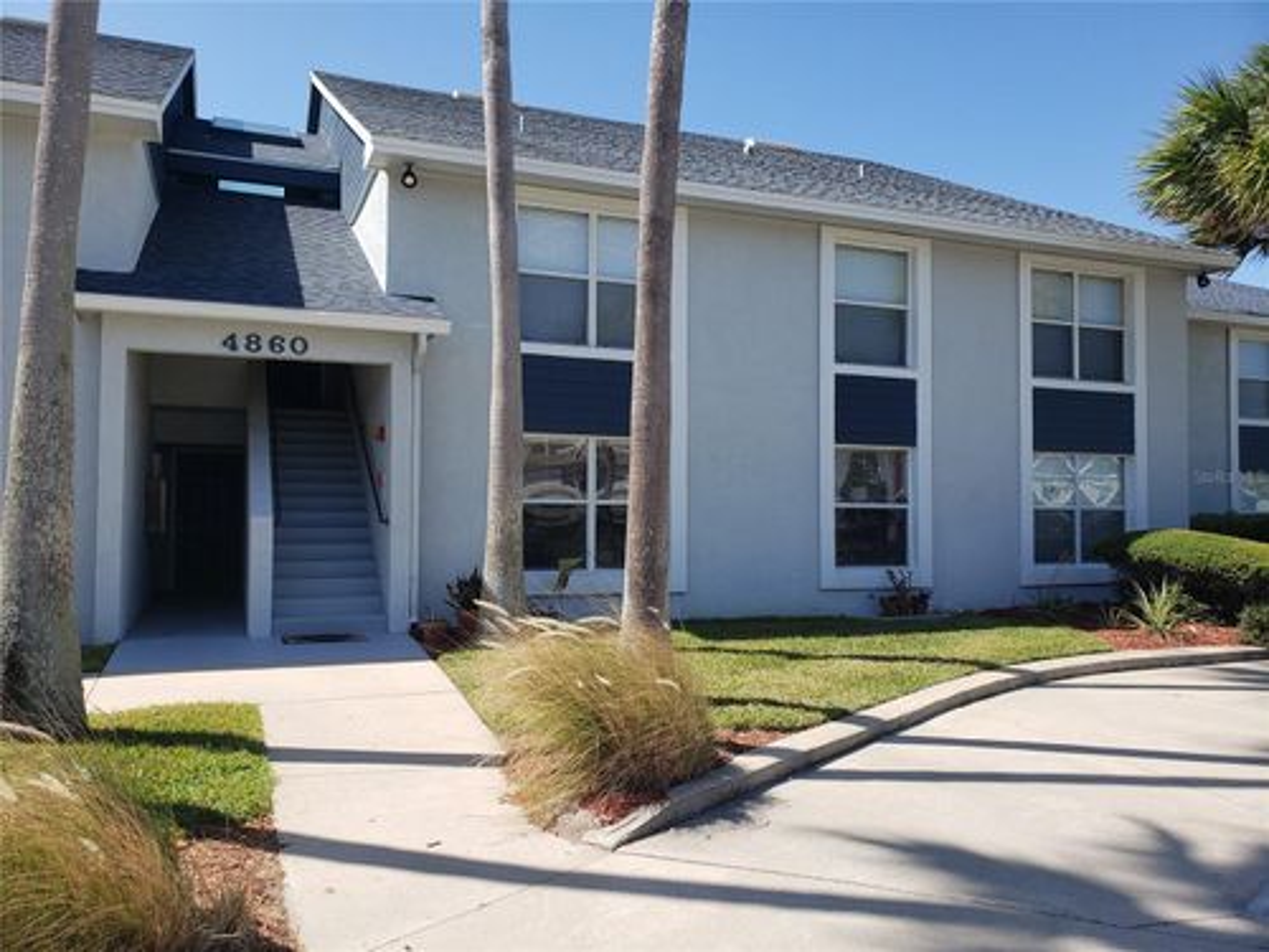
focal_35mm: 26
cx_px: 634
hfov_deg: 67.3
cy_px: 476
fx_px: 953
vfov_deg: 53.1
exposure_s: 1/1013
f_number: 2.4
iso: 50
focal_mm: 4.3
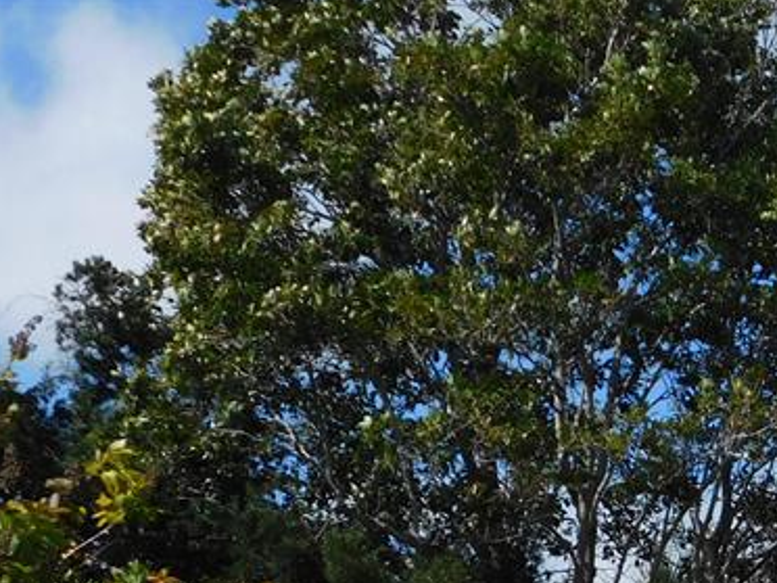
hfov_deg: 17.0
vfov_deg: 12.9
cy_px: 796
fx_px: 2469
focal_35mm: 110
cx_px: 948
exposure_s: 1/400
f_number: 7.2
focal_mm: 7.1
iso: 125
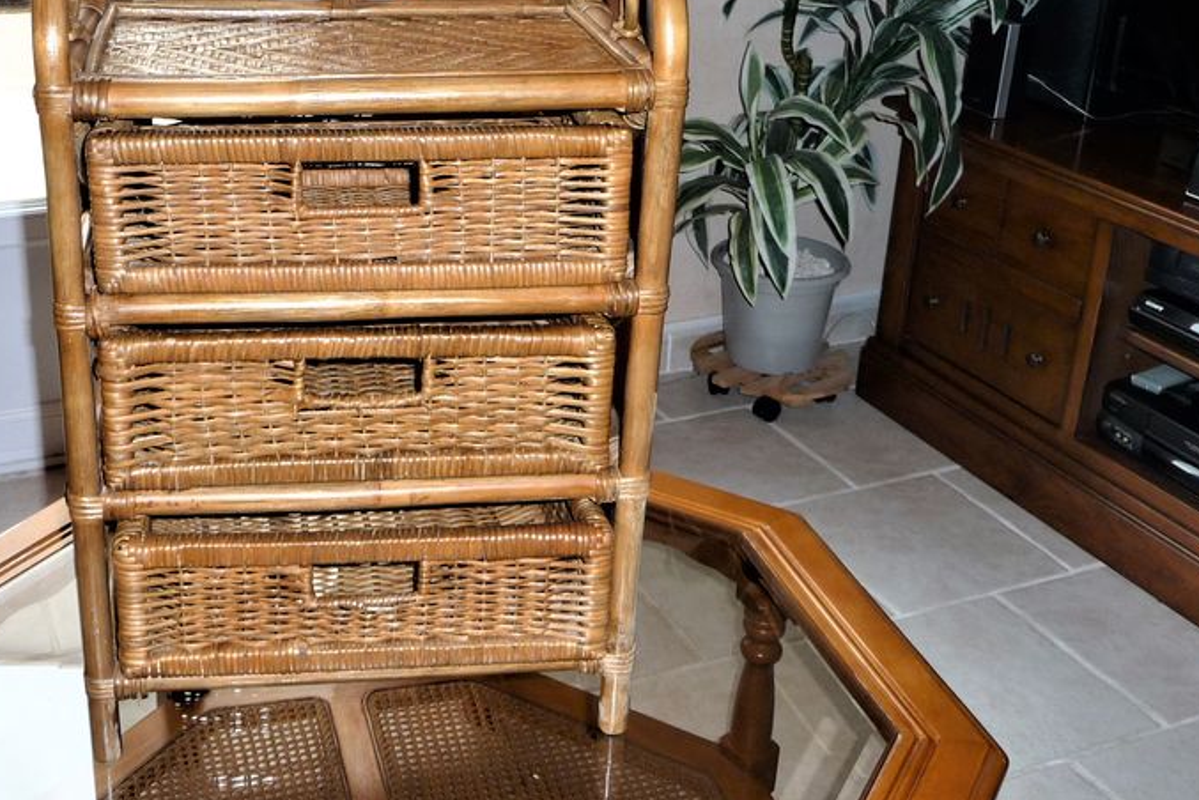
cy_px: 251
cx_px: 466
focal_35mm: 43
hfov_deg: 45.1
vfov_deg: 30.9
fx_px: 1433
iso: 100
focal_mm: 4.7
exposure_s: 1/30
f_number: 3.3
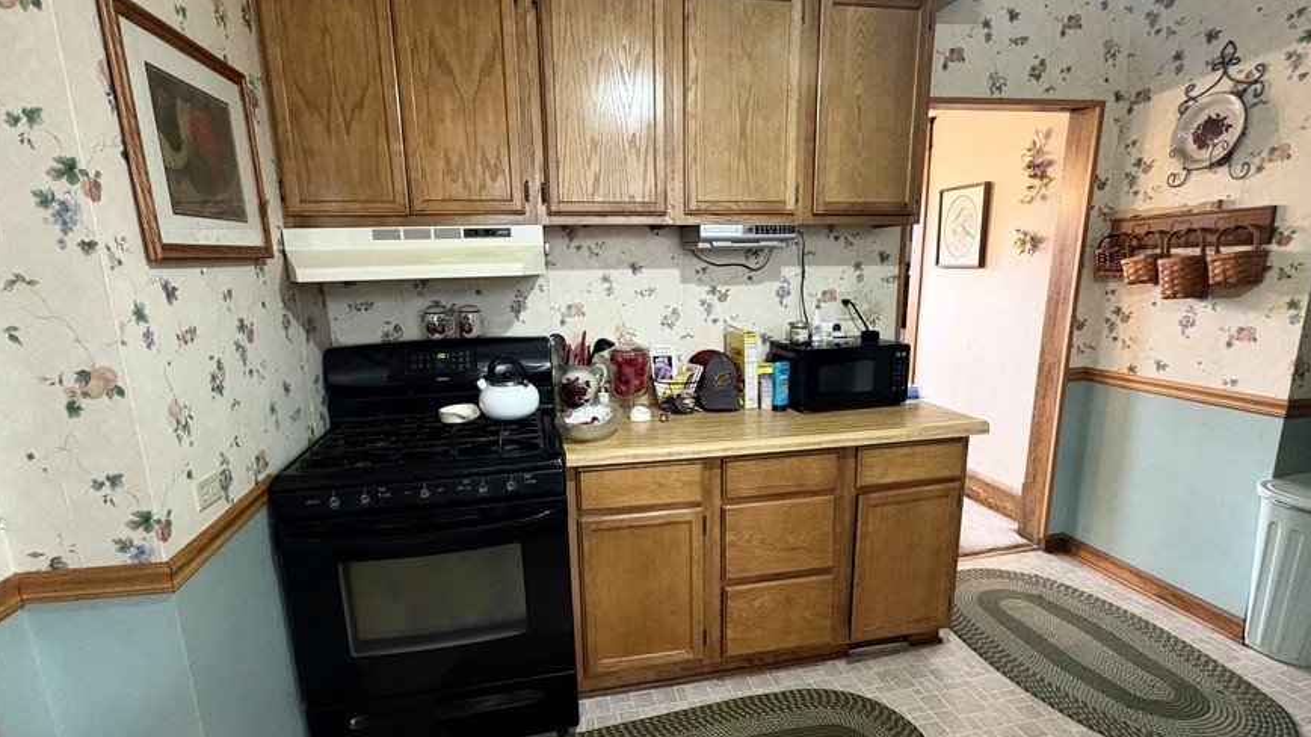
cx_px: 646
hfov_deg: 92.7
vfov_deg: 60.9
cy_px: 399
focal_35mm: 18
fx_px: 626
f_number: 2.2
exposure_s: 1/40
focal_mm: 2.22
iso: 640
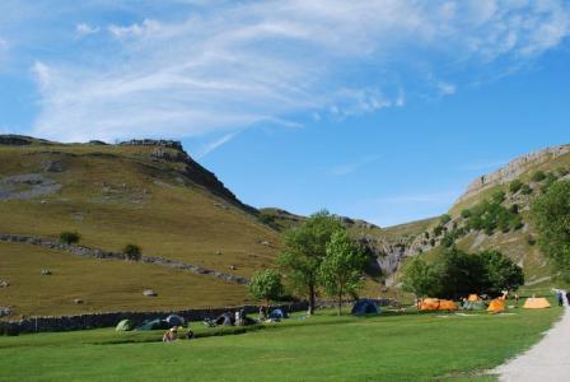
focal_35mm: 27
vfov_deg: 48.1
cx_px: 285
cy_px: 191
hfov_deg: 67.3
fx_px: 428
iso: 200
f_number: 8
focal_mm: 18
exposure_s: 1/250
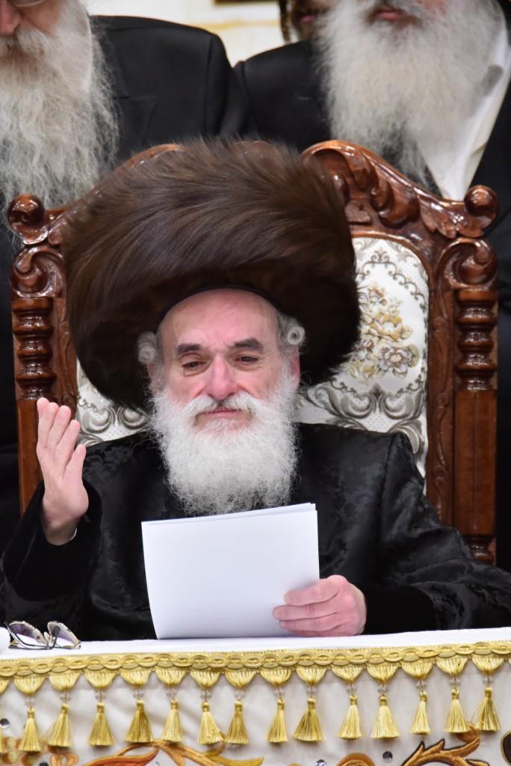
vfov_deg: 3.4
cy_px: 383
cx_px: 256
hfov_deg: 2.3
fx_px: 12757
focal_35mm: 600
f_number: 6.3
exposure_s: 1/320
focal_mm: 600
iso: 2500
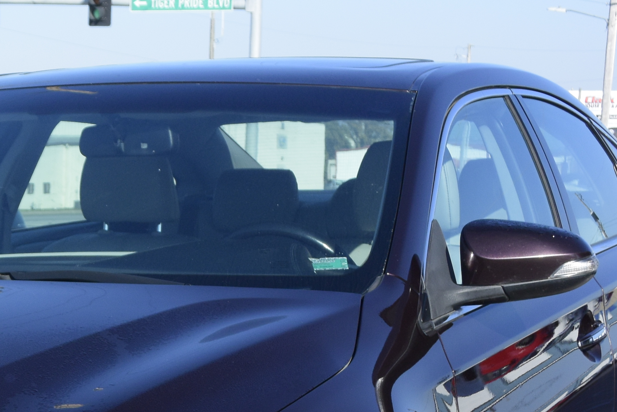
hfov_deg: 17.1
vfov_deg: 11.4
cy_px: 518
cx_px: -6
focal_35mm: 117
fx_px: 2005
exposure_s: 1/640
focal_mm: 16.8
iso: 160
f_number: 4.5
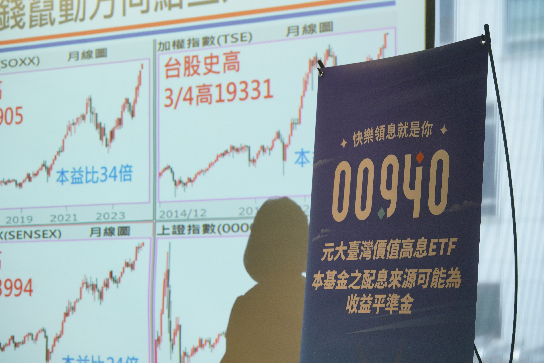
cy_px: 182
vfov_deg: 13.0
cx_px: 272
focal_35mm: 105
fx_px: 1587
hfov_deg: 19.5
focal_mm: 105
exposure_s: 1/160
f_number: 5
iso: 2000
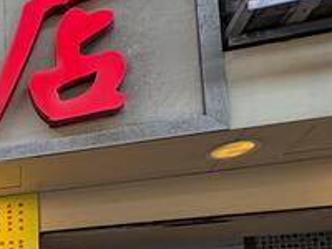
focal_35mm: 49
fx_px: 470
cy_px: 323
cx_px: -169
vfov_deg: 25.6
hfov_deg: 27.0
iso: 100
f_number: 2.2
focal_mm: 2.22
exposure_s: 1/100
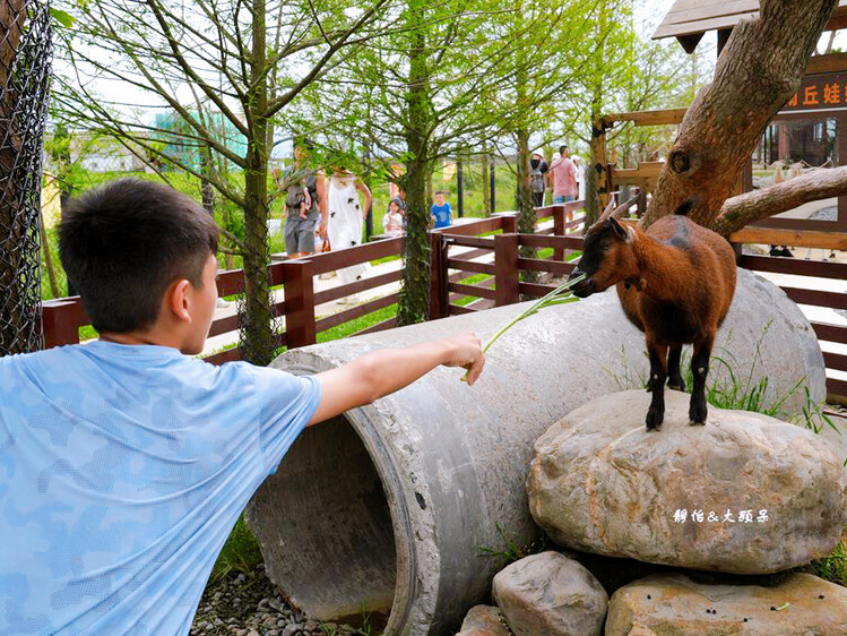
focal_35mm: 36
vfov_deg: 39.7
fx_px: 881
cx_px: 461
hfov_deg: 51.3
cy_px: 317
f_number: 8
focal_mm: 33
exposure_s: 1/400
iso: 320
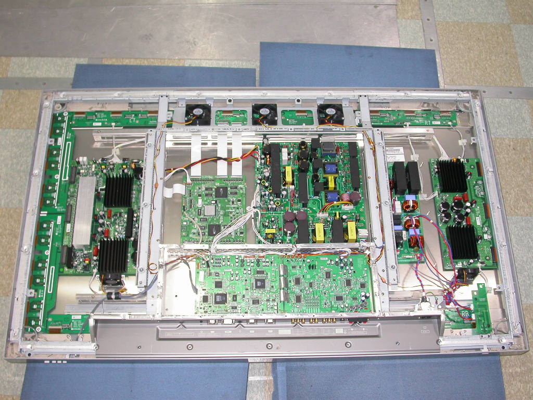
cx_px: 266
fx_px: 647
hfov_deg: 44.8
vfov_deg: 34.3
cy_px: 200
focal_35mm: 42
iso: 100
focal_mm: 8.7
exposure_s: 1/5
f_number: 2.7
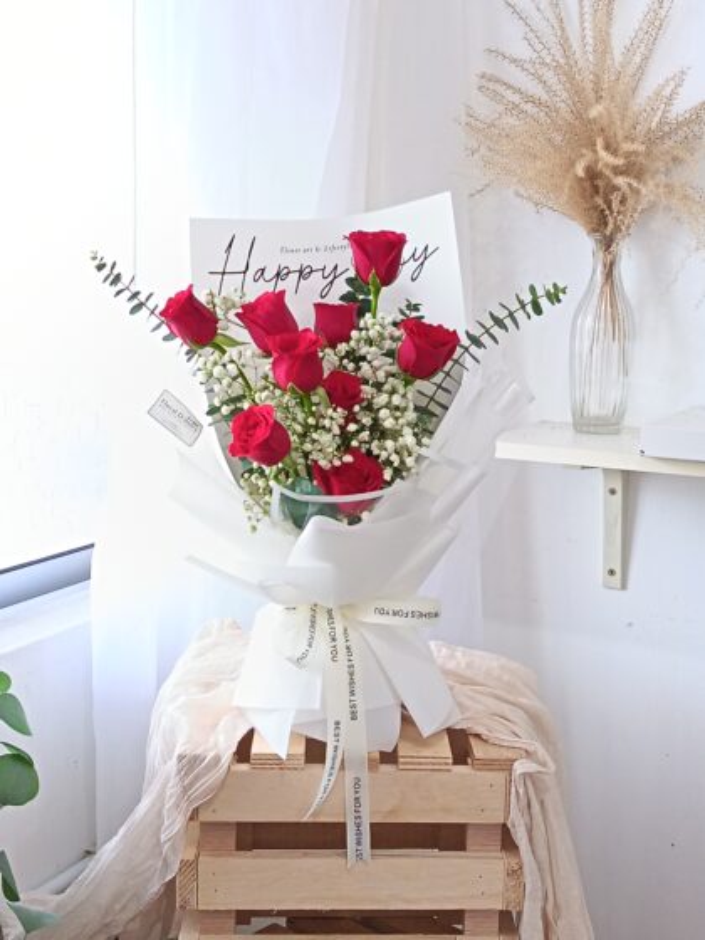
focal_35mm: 48
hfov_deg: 30.3
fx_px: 1303
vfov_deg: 39.7
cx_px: 352
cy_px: 470
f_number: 3.5
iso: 854
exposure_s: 1/50
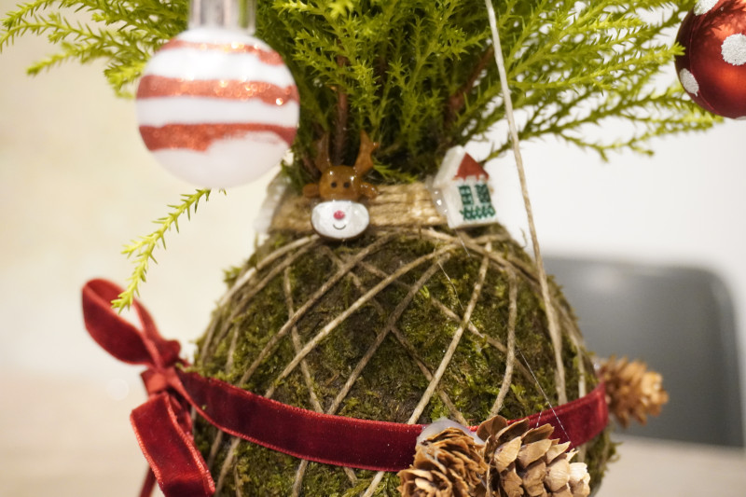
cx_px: 373
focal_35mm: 54
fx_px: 1119
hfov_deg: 36.9
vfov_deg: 25.0
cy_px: 248
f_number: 5.6
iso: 6400
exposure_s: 1/50
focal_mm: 36
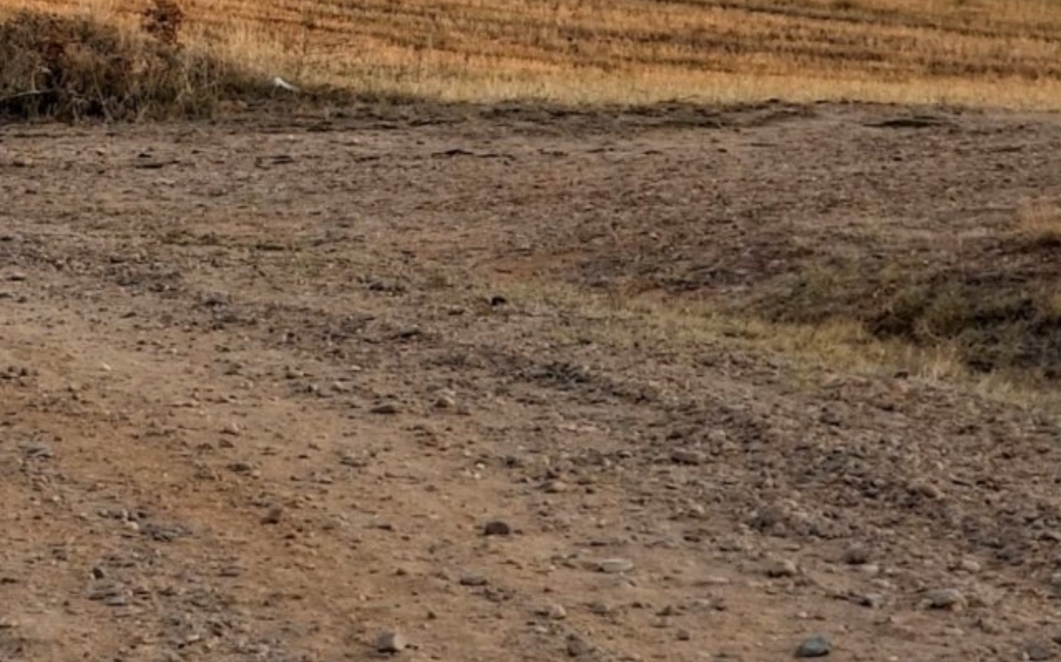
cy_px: -468
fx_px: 5030
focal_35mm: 174
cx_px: -611
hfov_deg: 11.5
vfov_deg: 7.4
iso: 25
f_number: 2.4
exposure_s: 1/83
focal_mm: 6
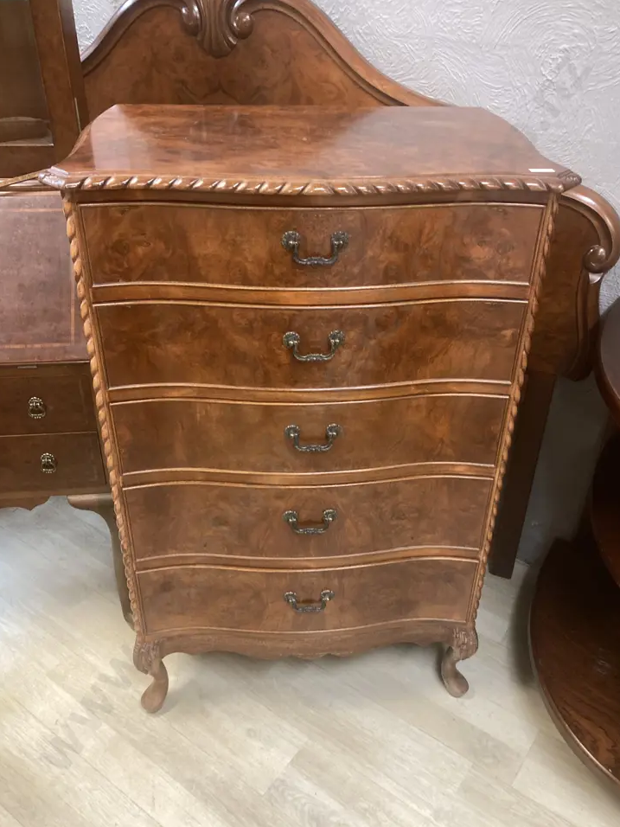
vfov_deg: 60.0
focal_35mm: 30
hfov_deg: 46.8
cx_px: 314
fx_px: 716
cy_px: 414
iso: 250
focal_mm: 3.99
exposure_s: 1/50
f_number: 1.8
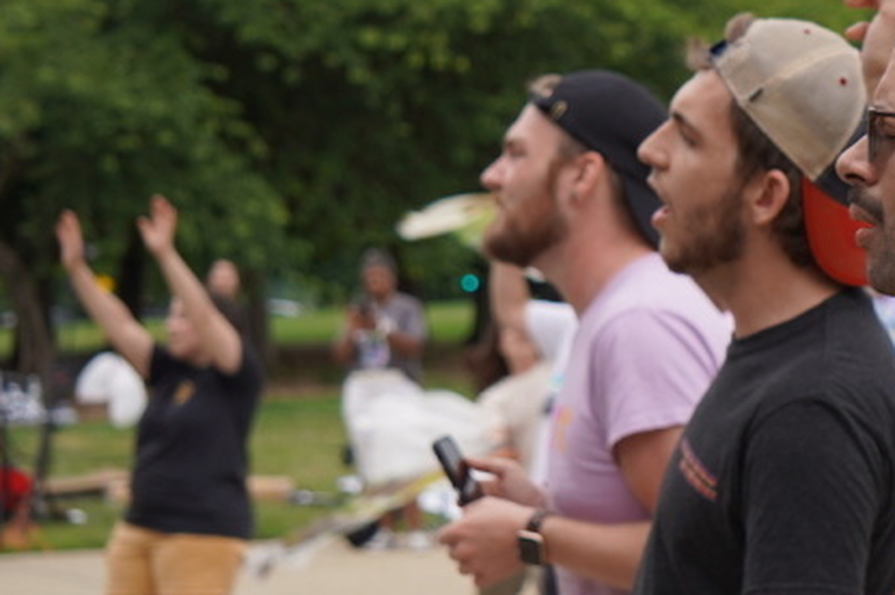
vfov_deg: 8.1
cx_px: 841
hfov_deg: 12.1
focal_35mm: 169
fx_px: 4199
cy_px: 168
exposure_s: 1/250
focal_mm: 55
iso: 100
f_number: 5
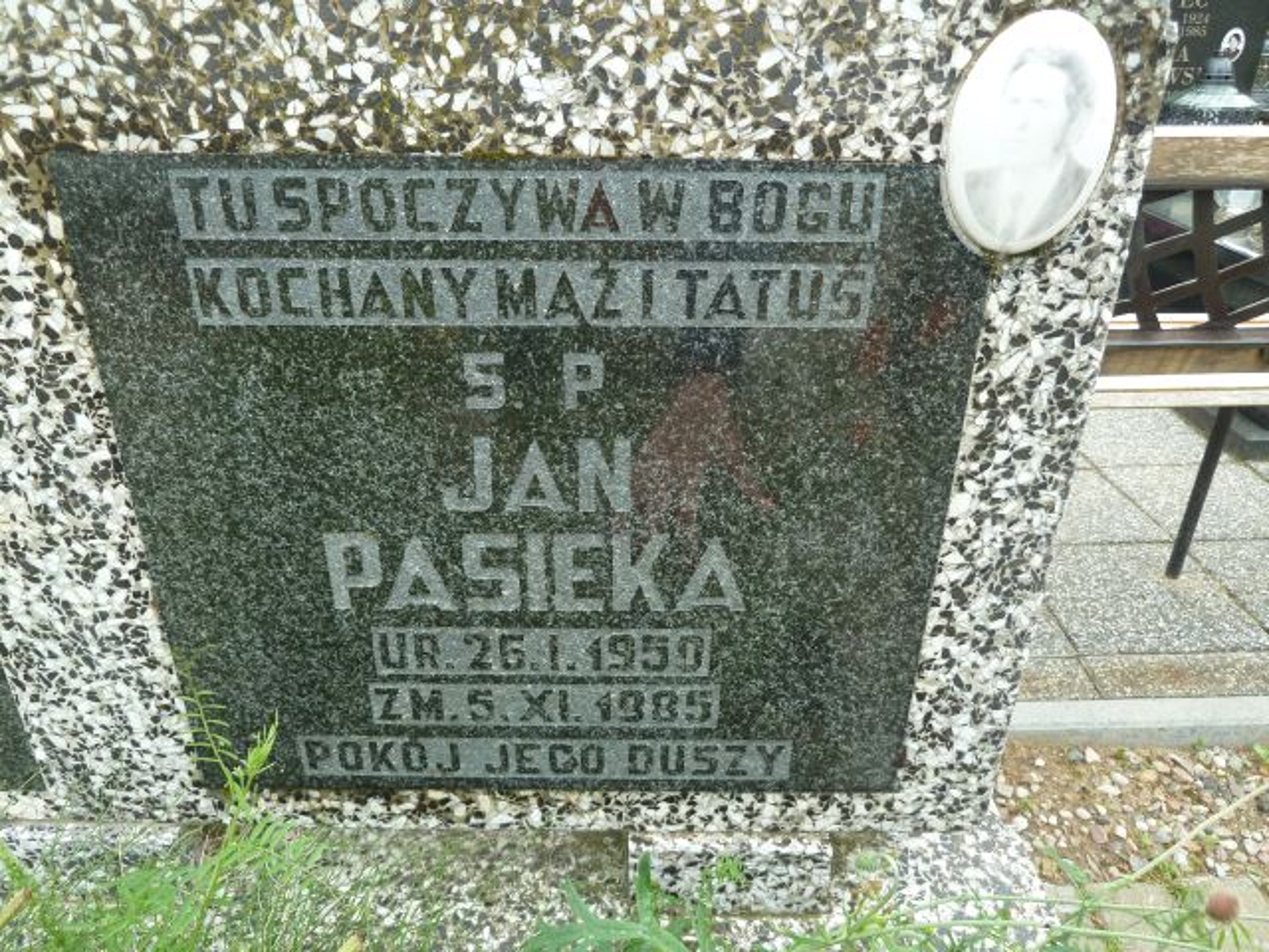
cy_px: 476
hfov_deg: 69.4
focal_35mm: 25
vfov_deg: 54.9
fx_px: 916
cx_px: 634
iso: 80
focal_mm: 4.1
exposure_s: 1/60
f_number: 3.3
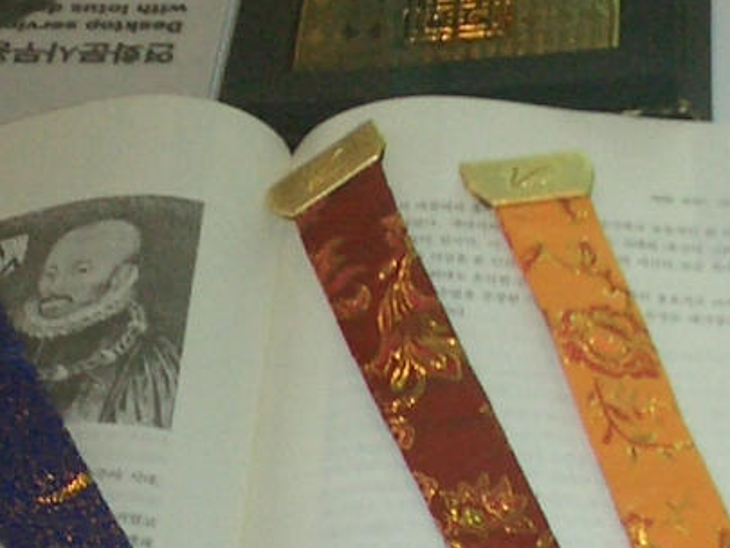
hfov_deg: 16.5
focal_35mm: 117
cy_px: 615
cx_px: 692
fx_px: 2468
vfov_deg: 12.4
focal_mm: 5.6
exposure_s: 1/40
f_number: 3.5
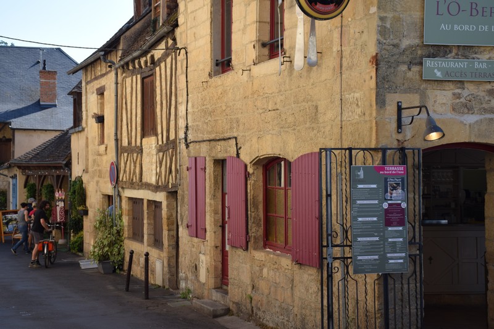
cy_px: 164
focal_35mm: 68
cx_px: 247
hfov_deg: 29.9
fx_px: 926
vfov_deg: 20.2
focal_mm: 45
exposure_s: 1/250
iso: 200
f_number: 8
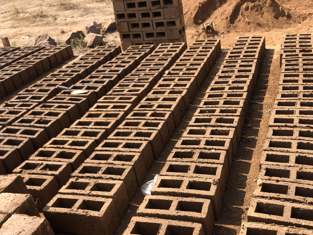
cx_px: 189
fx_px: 335
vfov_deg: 38.5
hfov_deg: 49.8
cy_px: 140
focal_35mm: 37
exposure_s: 1/800
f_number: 1.8
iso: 20
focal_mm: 4
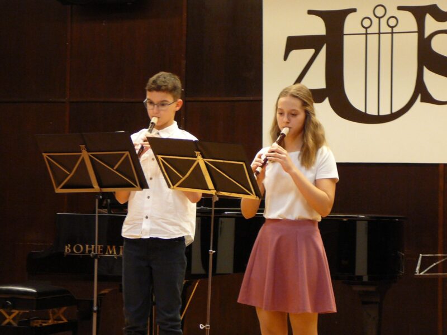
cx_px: 224
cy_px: 168
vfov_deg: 13.2
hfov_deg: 17.6
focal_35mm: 112
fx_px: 1446
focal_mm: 16.6
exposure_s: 1/8
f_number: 3.9
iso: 200
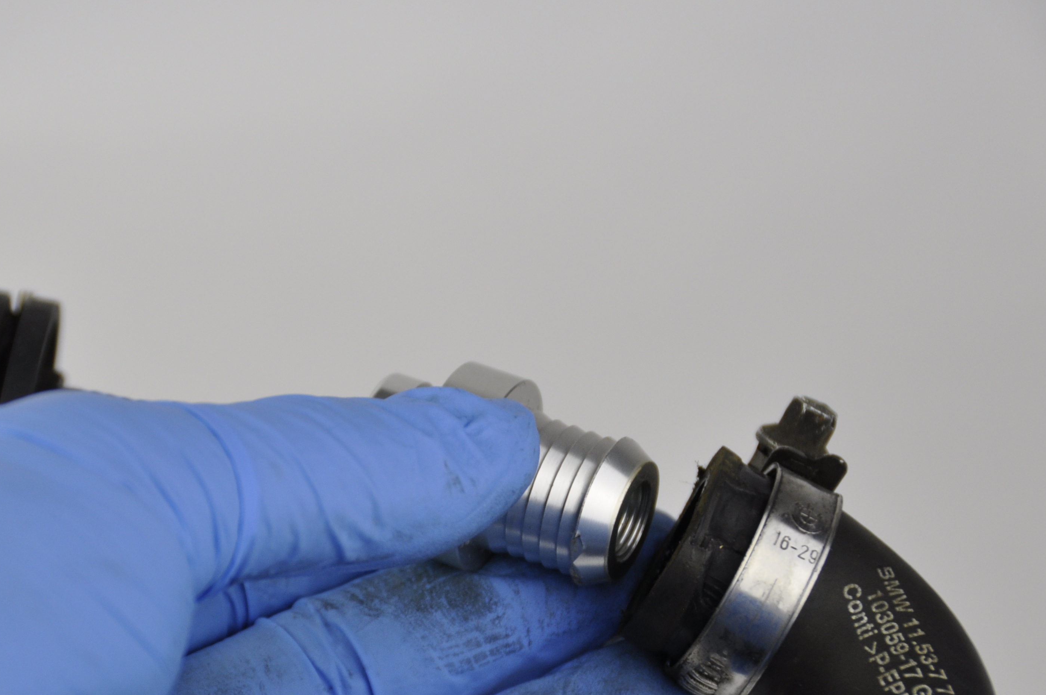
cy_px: 494
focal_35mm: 218
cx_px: 365
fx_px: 6320
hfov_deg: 9.5
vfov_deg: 6.3
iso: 400
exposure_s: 1/125
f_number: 5.6
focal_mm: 95
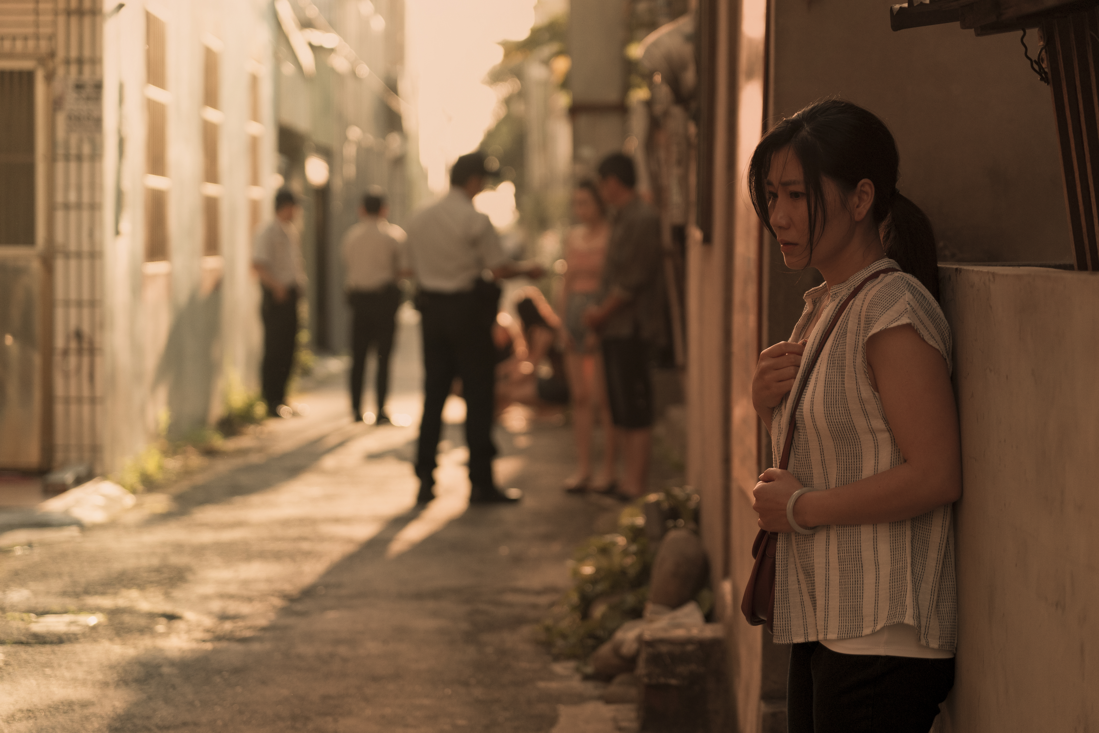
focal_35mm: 102
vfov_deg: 13.4
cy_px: 366
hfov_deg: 20.0
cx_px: 550
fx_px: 3114
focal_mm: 102
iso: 1600
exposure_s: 1/1250
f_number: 4
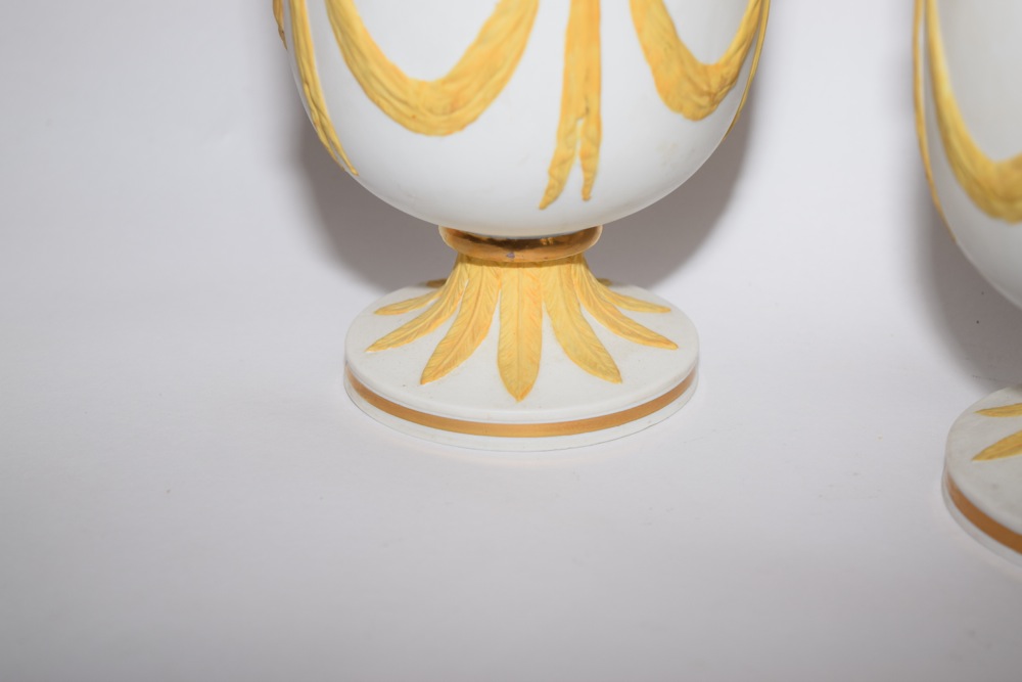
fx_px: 2342
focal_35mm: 82
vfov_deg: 16.6
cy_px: 341
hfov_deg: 24.6
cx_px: 511
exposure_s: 1/60
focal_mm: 55
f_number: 5.6
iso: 180
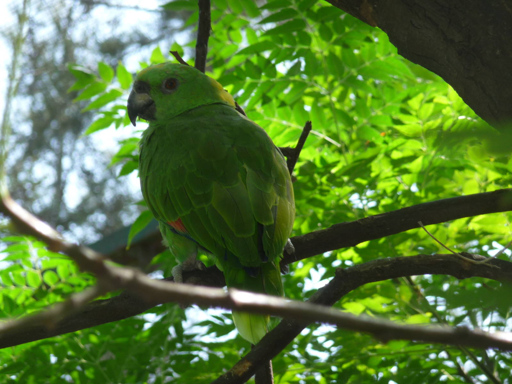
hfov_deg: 7.1
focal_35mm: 280
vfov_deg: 5.3
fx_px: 4141
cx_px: 256
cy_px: 192
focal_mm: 47
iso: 100
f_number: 4.9
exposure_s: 1/60
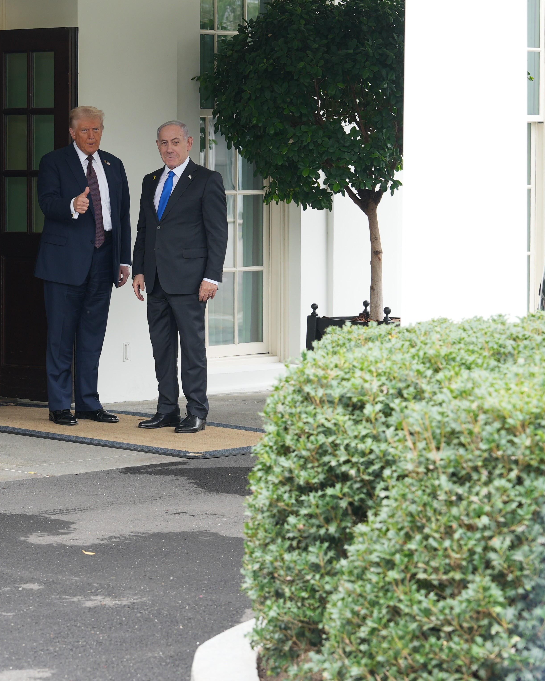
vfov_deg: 13.0
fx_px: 2984
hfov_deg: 10.4
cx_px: 104
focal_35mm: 148
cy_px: 340
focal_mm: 70
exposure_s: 1/160
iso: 160
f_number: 4
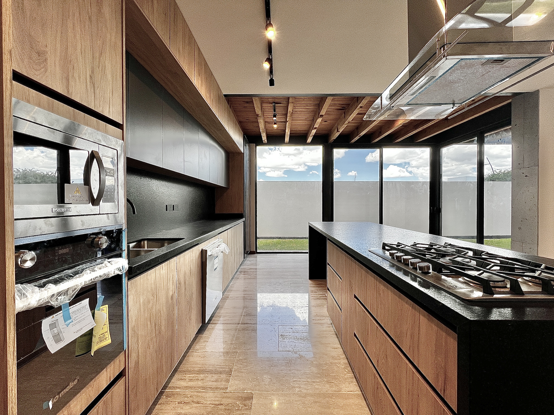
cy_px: 208
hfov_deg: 106.2
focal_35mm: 13
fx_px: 208
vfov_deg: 89.9
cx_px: 277
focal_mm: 1.57
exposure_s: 1/204
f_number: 1.8
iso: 32
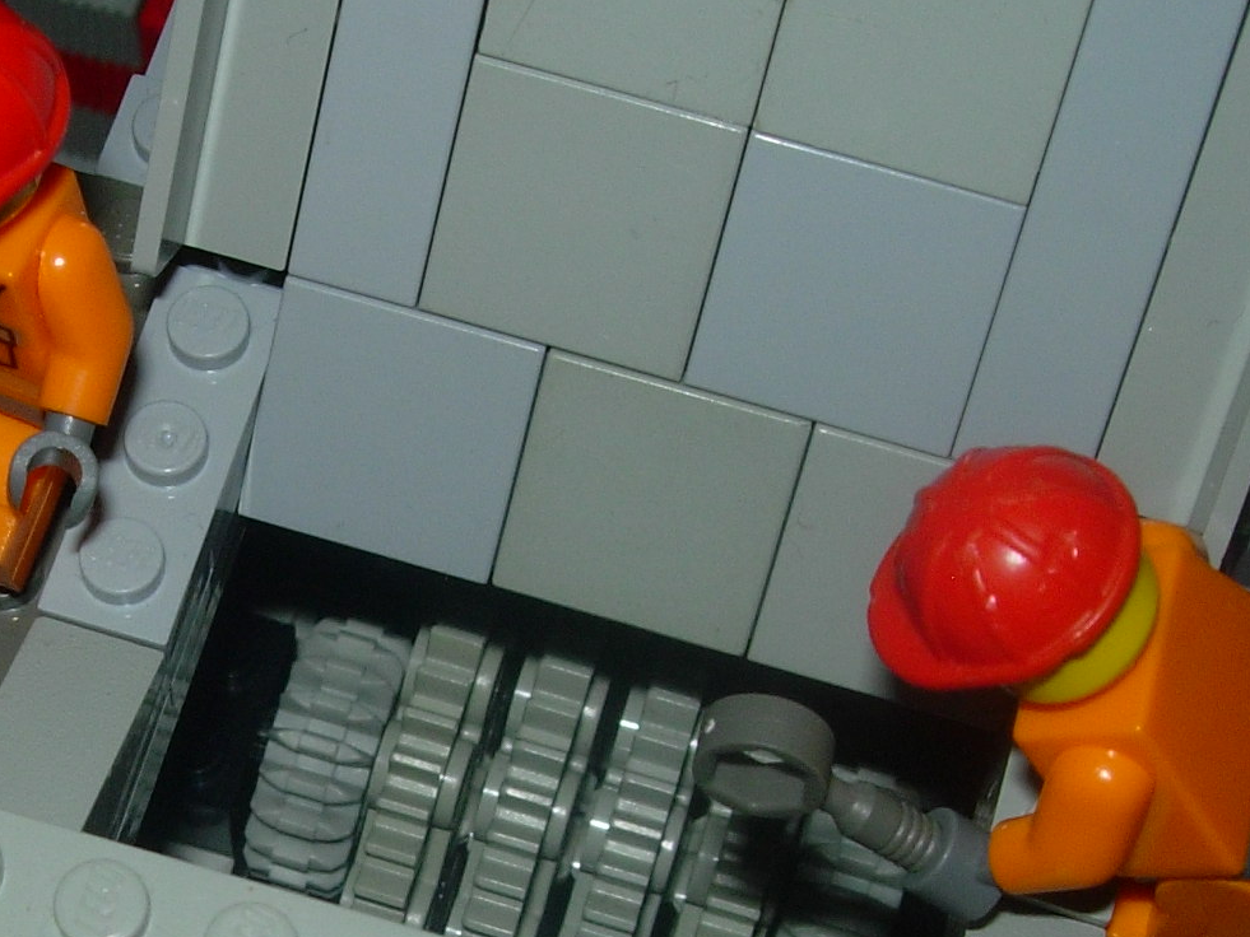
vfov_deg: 16.6
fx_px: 3178
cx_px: 299
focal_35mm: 88
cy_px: 797
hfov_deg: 22.0
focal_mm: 7.8
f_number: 4.8
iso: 79
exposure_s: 1/64
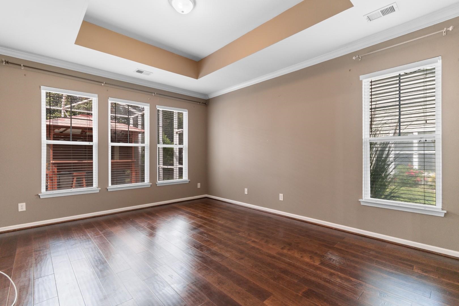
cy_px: 153
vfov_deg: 77.3
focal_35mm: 15
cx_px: 230
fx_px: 191
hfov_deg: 100.4
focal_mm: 10
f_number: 4.5
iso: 100
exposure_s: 1.3
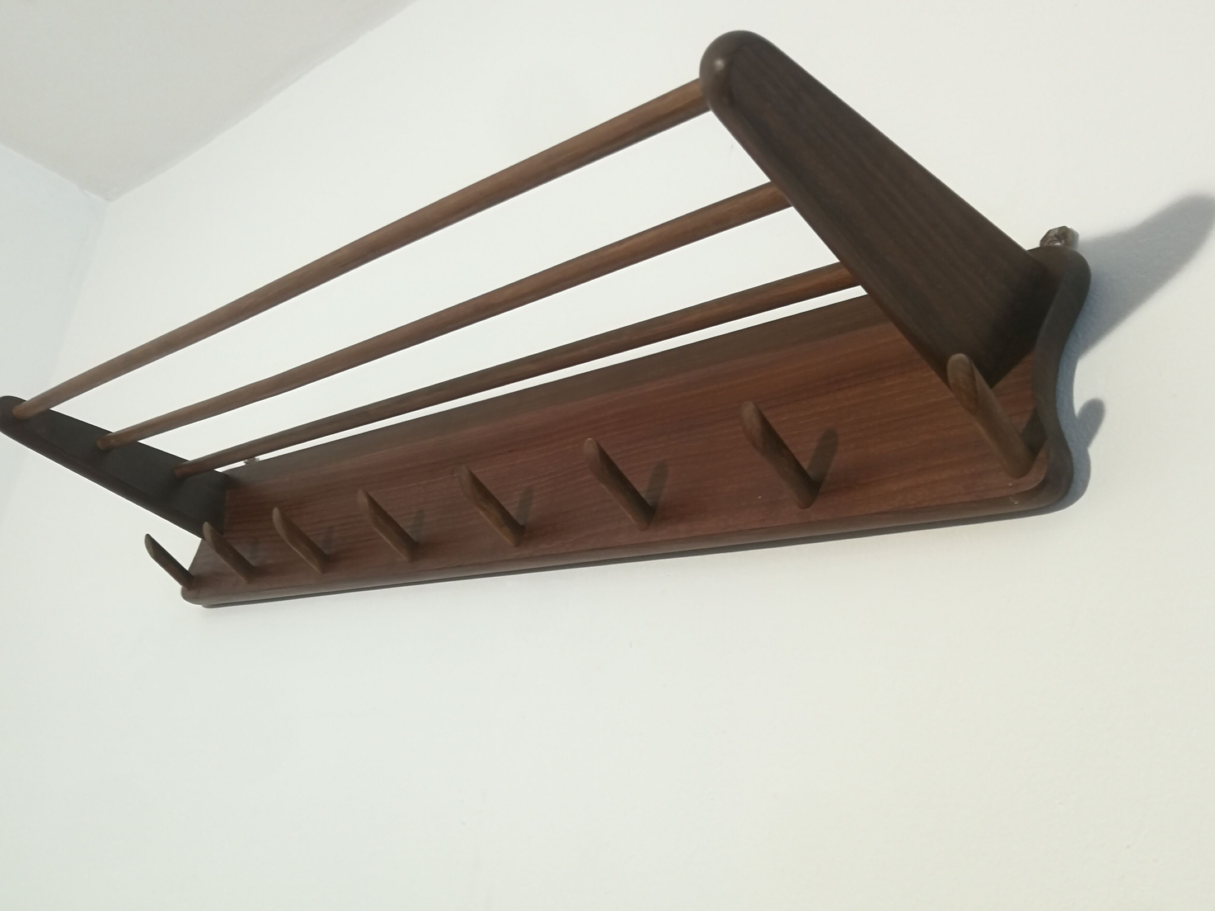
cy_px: 461
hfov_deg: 52.6
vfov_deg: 40.7
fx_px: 1229
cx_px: 593
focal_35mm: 35
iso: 125
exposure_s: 1/50
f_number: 2.2
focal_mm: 3.95
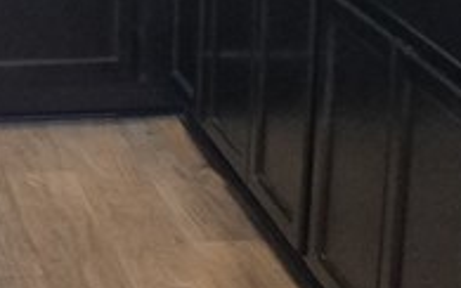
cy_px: -305
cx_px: -317
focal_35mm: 145
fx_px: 1822
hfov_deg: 13.3
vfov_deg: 8.5
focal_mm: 4.2
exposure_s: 1/32
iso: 125
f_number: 1.7
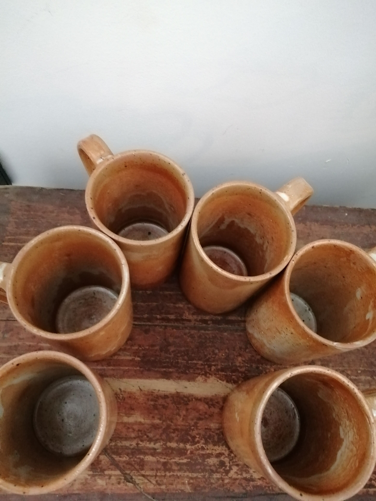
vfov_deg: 67.3
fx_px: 377
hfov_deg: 53.1
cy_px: 250
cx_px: 188
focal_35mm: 26
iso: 800
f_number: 1.8
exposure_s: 1/14.3
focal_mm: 3.46
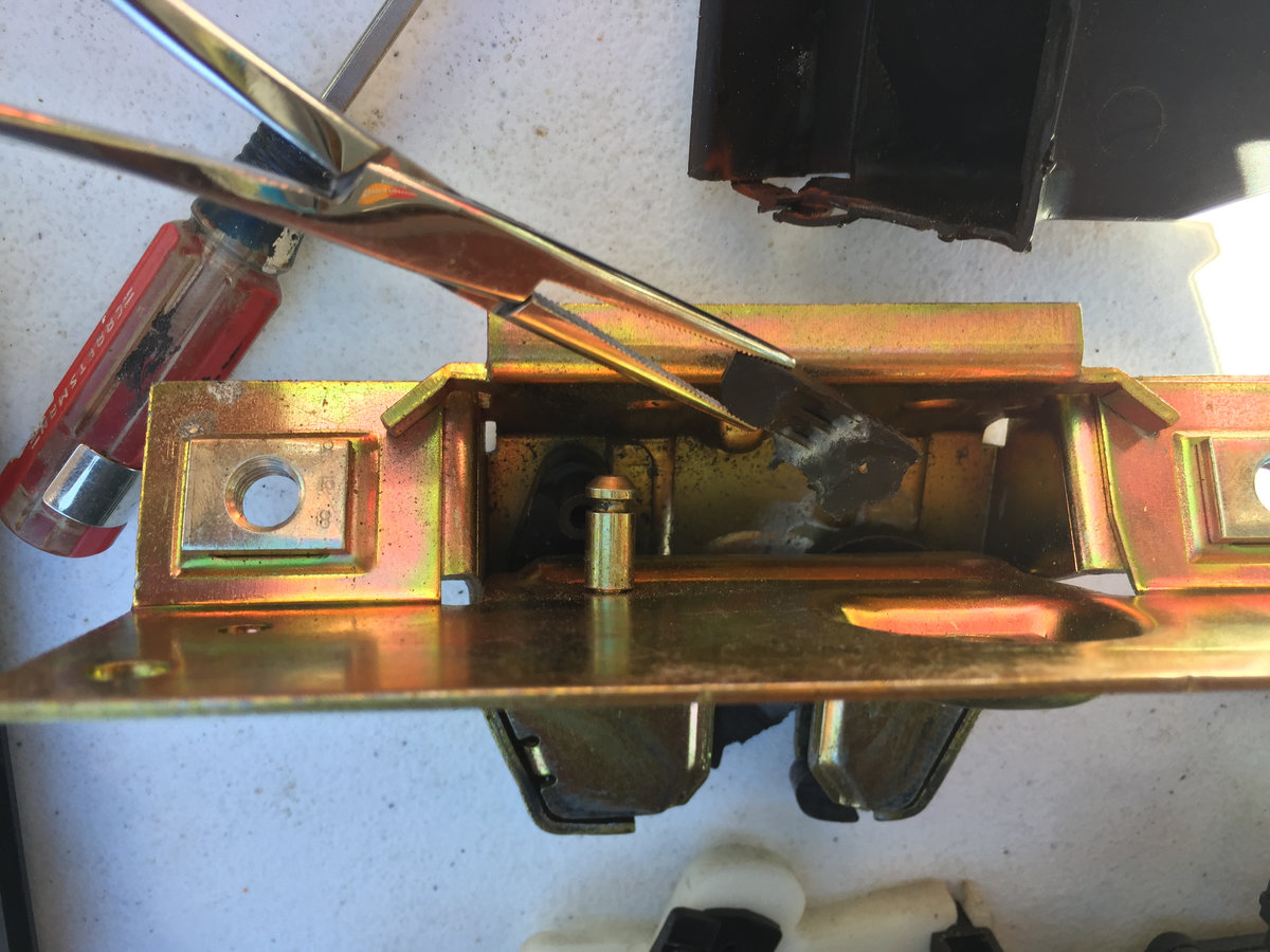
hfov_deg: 61.7
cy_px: 476
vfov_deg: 48.2
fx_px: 1064
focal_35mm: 29
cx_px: 635
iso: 32
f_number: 2.2
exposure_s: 1/120
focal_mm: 4.15
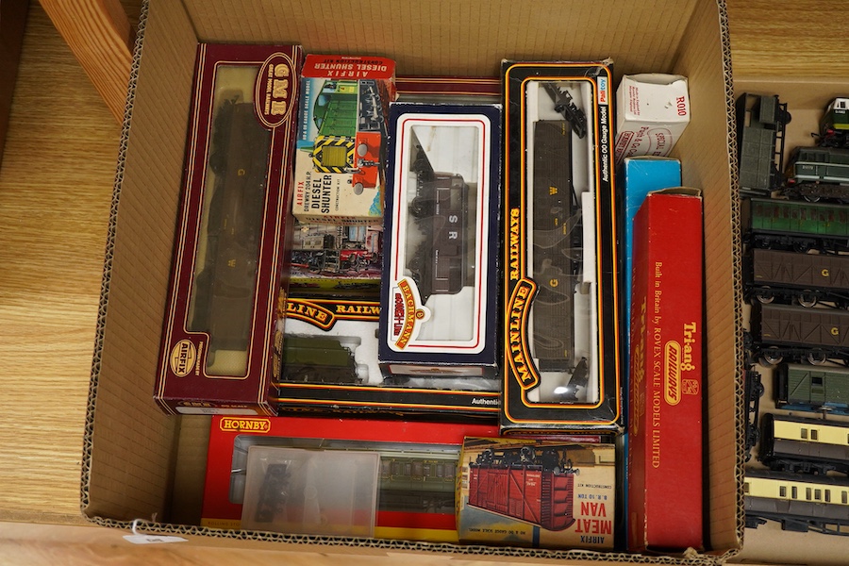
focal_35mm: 45
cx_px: 424
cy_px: 283
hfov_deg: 43.6
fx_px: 1061
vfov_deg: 29.9
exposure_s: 1/160
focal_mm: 30
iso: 1250
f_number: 3.5
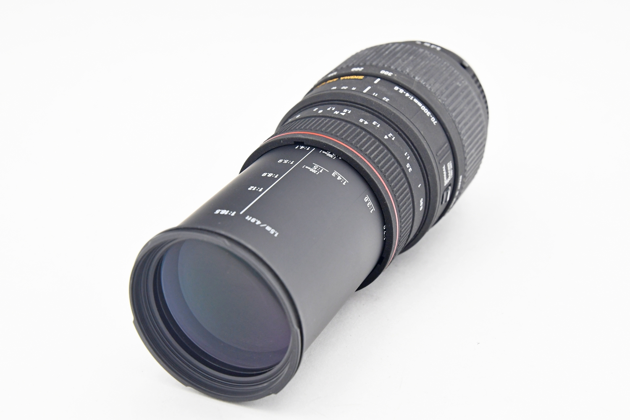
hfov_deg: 31.9
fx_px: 1102
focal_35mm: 63
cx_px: 315
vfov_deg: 21.6
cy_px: 210
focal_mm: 42
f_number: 7.1
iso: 1250
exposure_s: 1/160
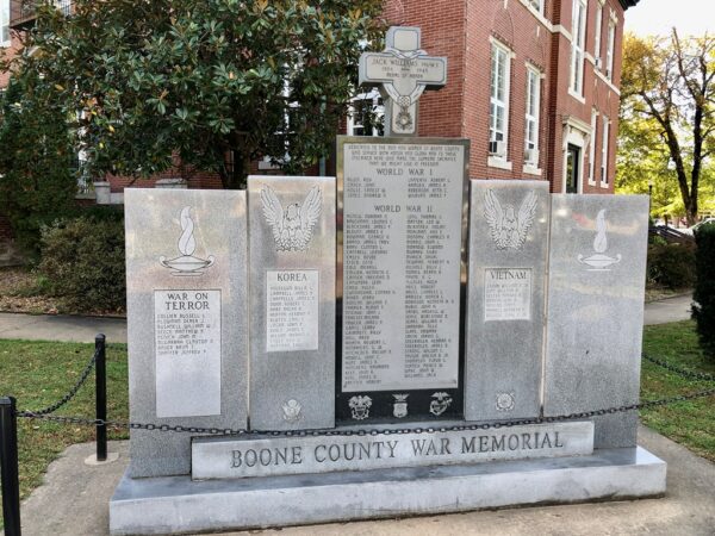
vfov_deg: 49.7
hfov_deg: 63.4
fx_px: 578
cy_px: 268
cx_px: 358
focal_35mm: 28
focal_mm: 3.99
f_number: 1.8
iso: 20
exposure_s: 1/146
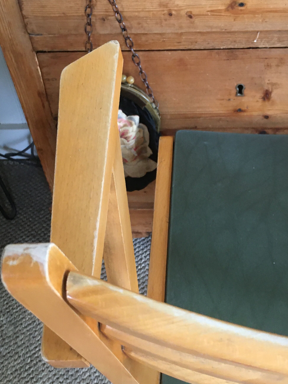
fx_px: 499
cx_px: 181
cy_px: 218
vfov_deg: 42.0
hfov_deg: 32.0
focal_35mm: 45
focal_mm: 4.15
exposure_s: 1/33
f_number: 2.2
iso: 200
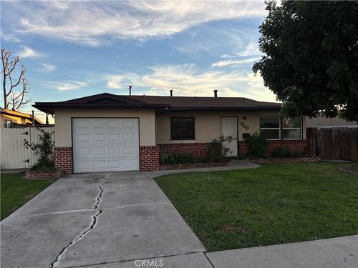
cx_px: 179
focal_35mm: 26
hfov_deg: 67.3
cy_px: 134
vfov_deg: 53.1
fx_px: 269
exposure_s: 1/1695
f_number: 1.6
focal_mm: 5.96
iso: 50
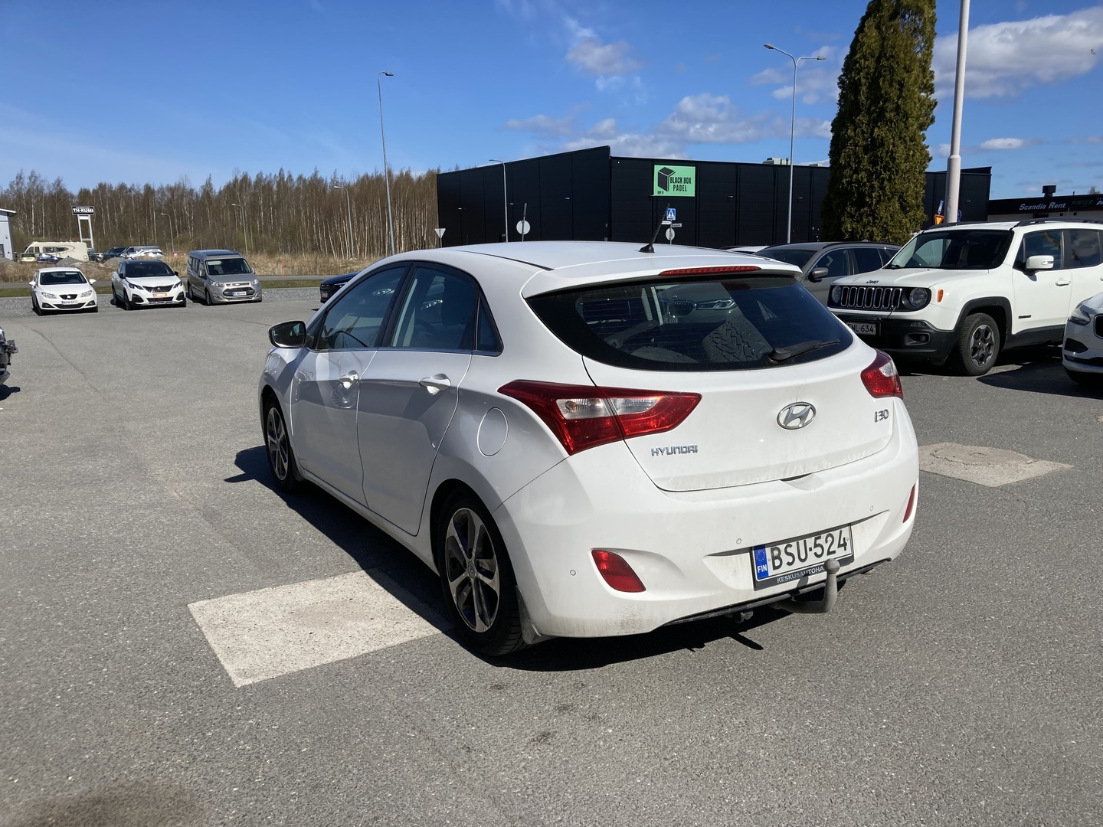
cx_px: 552
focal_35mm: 28
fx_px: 892
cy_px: 414
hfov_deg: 63.4
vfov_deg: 49.7
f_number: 1.8
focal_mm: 3.99
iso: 20
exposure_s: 1/4000
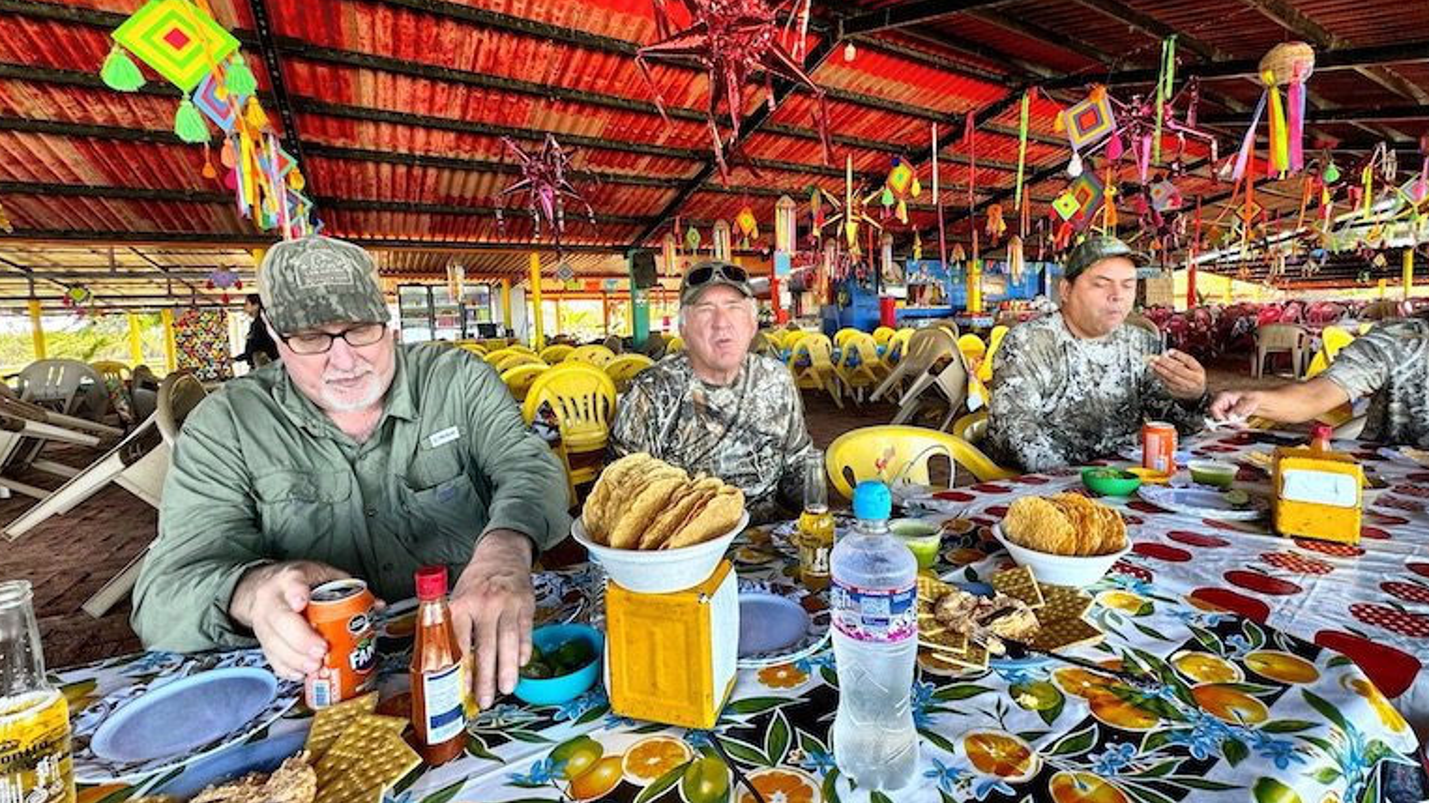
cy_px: 361
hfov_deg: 99.4
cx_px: 723
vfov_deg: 66.9
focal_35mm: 16
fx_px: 606
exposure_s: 1/99
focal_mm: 2.22
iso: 64
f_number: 2.2
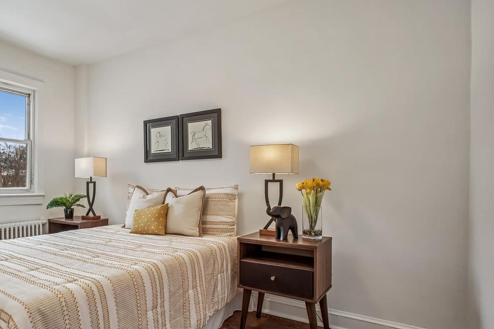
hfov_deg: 77.7
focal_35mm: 22
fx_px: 297
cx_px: 178
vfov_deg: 57.7
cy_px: 189
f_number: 8
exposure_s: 1/40
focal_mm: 11
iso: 500
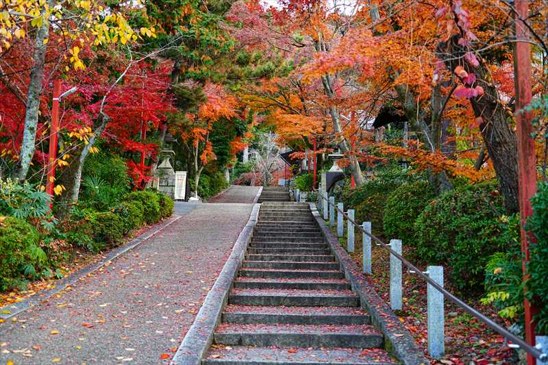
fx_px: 670
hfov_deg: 44.5
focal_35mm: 44
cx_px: 274
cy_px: 182
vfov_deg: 30.5
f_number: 4.5
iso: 160
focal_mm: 44
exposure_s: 1/50
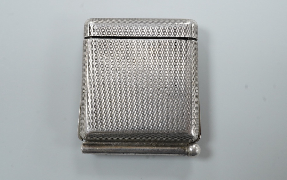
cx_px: 144
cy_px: 84
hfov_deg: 43.5
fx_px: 360
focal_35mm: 46
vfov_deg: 28.0
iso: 2500
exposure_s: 1/60
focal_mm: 30
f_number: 18
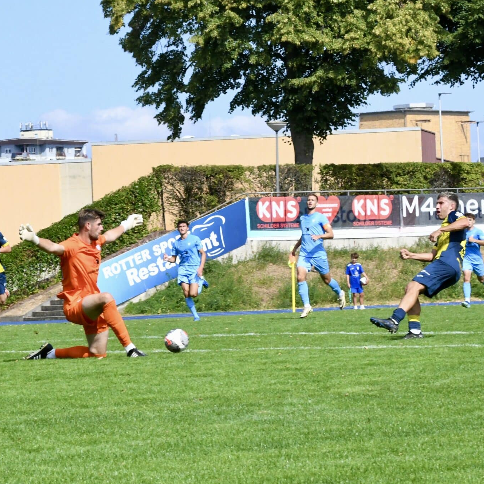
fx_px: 1629
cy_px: 241
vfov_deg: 16.9
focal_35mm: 103
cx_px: 191
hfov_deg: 16.9
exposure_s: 1/1600
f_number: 13
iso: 2000
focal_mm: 80
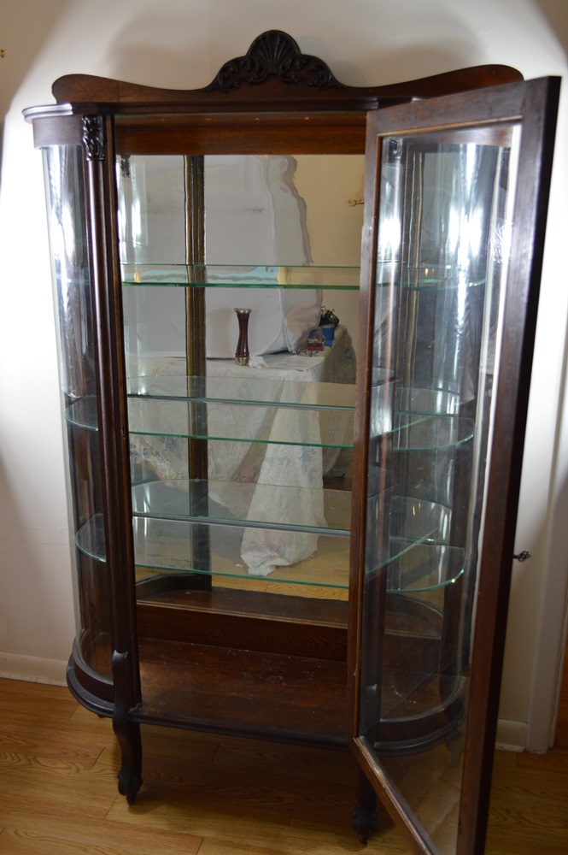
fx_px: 782
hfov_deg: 39.9
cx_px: 284
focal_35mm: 33
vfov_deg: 57.3
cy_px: 428
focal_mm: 22
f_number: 3.8
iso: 400
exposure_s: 1/40
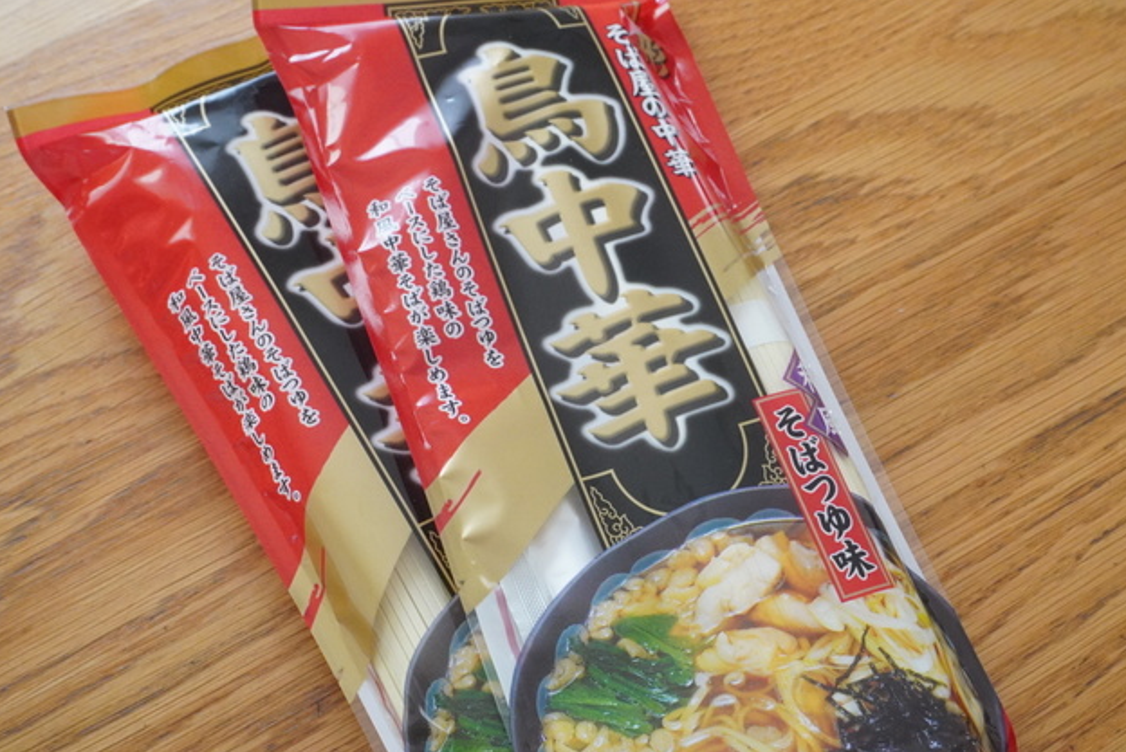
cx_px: 594
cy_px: 400
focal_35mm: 49
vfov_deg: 27.6
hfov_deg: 40.3
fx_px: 1534
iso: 4000
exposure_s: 1/50
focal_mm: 30
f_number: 11
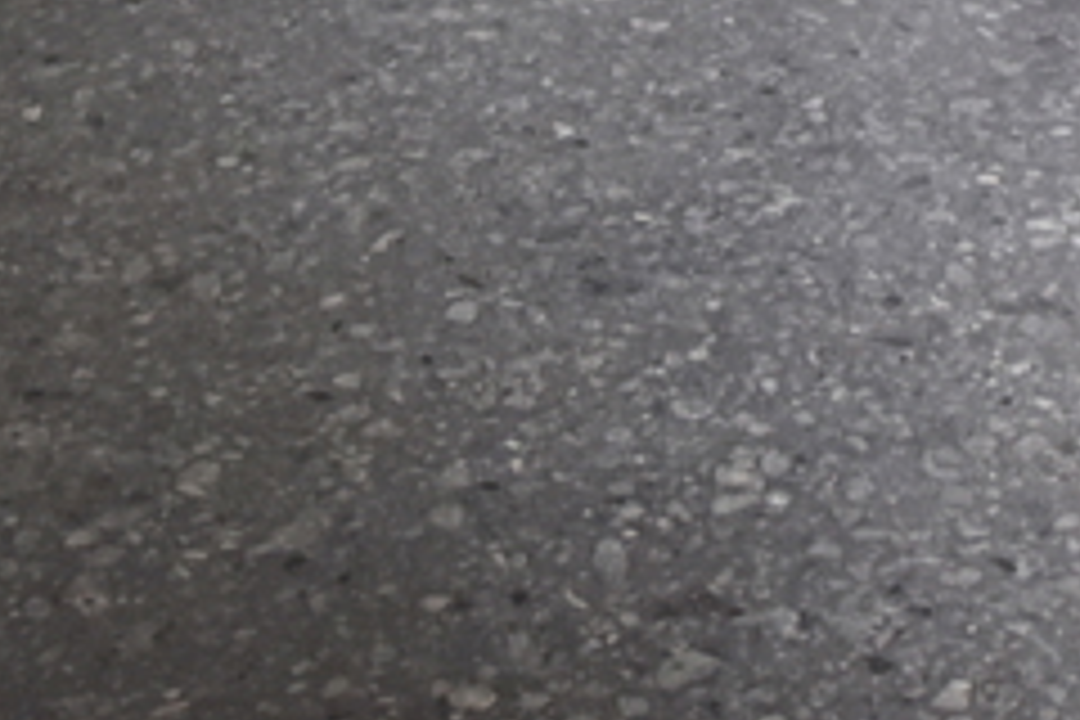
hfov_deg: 26.3
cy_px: -986
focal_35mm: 75
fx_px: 2250
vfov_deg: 13.5
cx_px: 936
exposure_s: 1/30
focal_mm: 10
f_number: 4.5
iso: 900
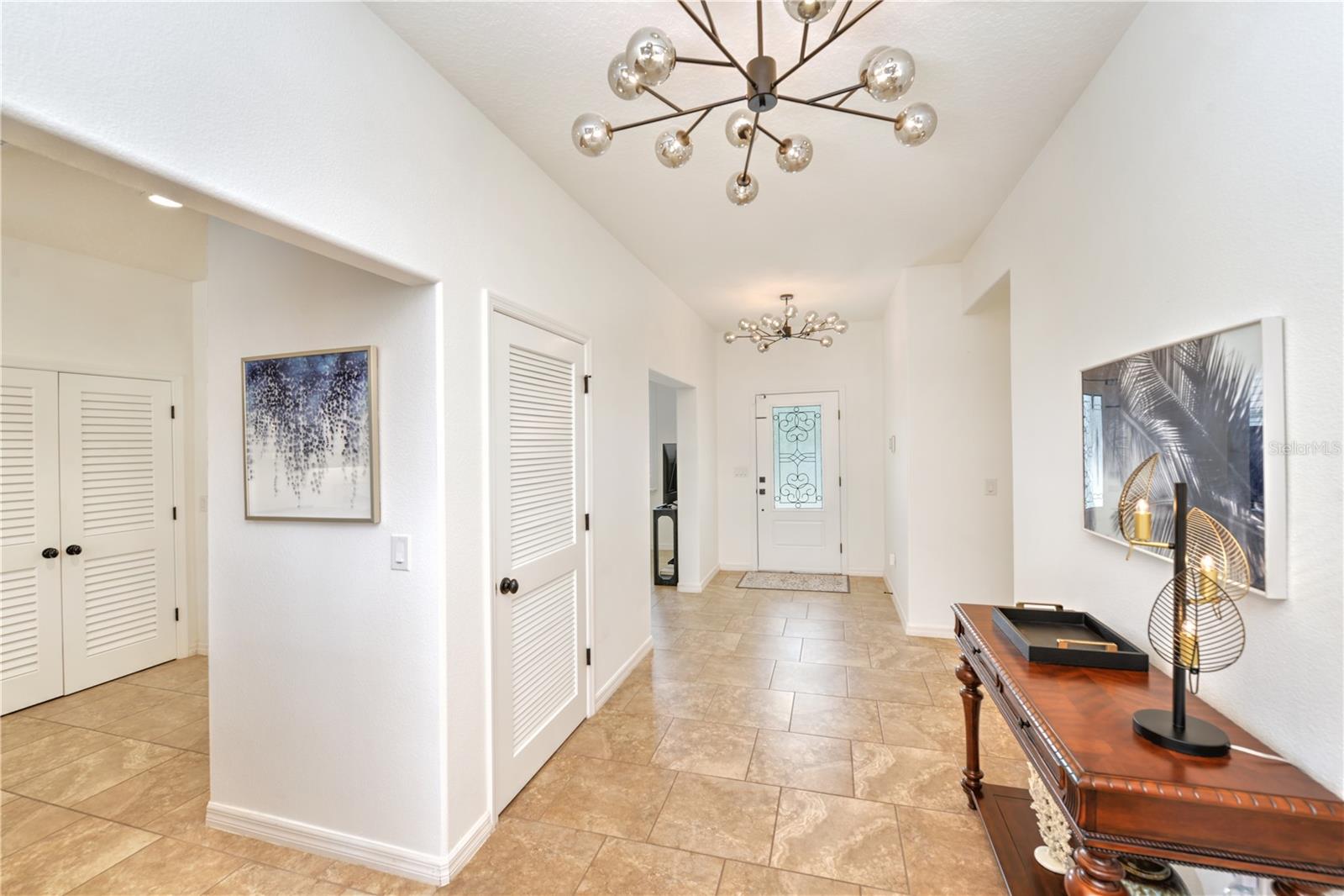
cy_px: 448
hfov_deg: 104.3
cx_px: 672
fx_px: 523
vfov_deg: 81.2
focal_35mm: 14
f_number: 8
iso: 100
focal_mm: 14
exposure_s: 1/5
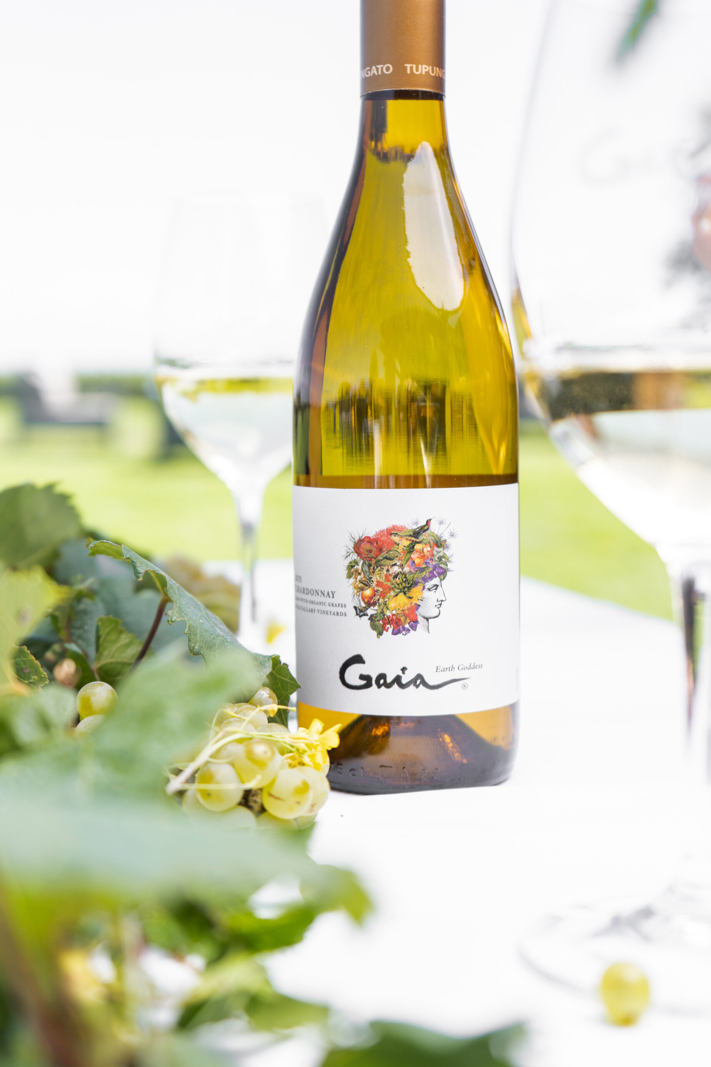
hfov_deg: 26.0
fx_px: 1540
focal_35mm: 52
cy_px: 534
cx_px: 356
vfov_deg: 38.2
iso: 100
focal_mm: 52
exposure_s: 1/250
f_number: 5
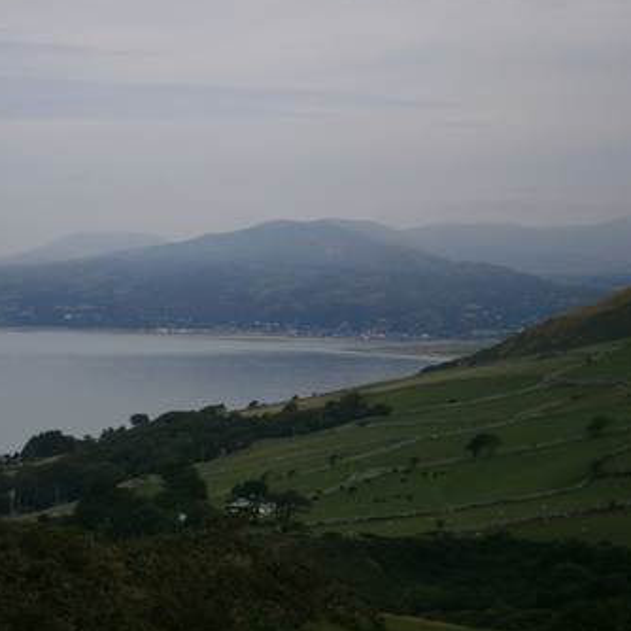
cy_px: 306
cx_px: 174
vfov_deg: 17.6
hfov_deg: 17.5
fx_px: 2042
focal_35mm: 99
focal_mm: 13
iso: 80
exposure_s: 1/125
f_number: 12
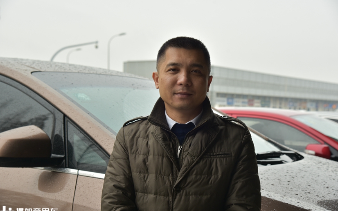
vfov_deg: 19.4
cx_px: 168
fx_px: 617
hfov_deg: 30.6
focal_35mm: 67
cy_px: 110
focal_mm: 65
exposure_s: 1/160
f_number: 6.3
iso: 400
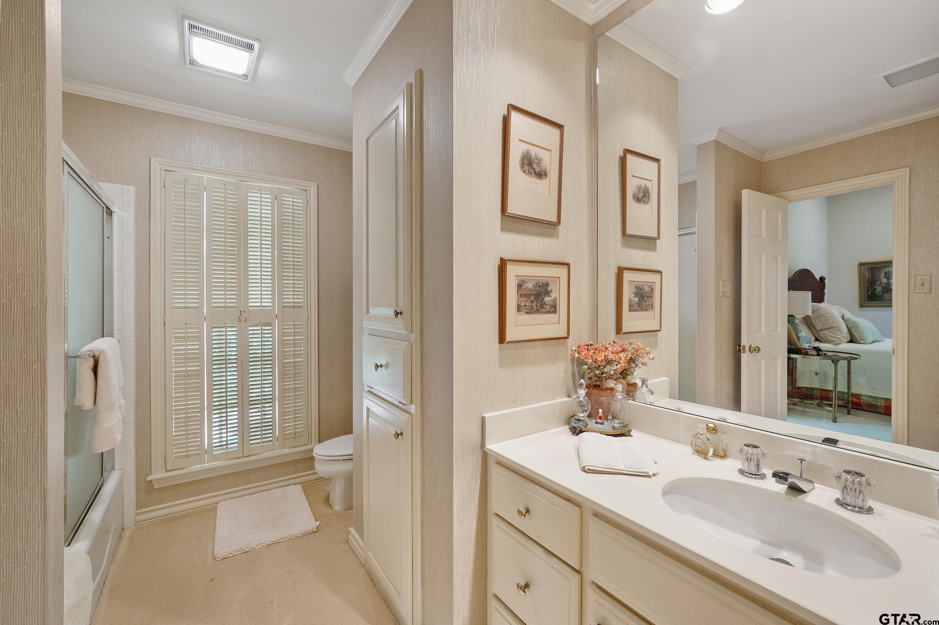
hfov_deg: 100.4
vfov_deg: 77.3
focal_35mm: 15
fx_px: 391
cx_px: 470
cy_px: 312
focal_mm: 15
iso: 800
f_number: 8
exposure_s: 1/10
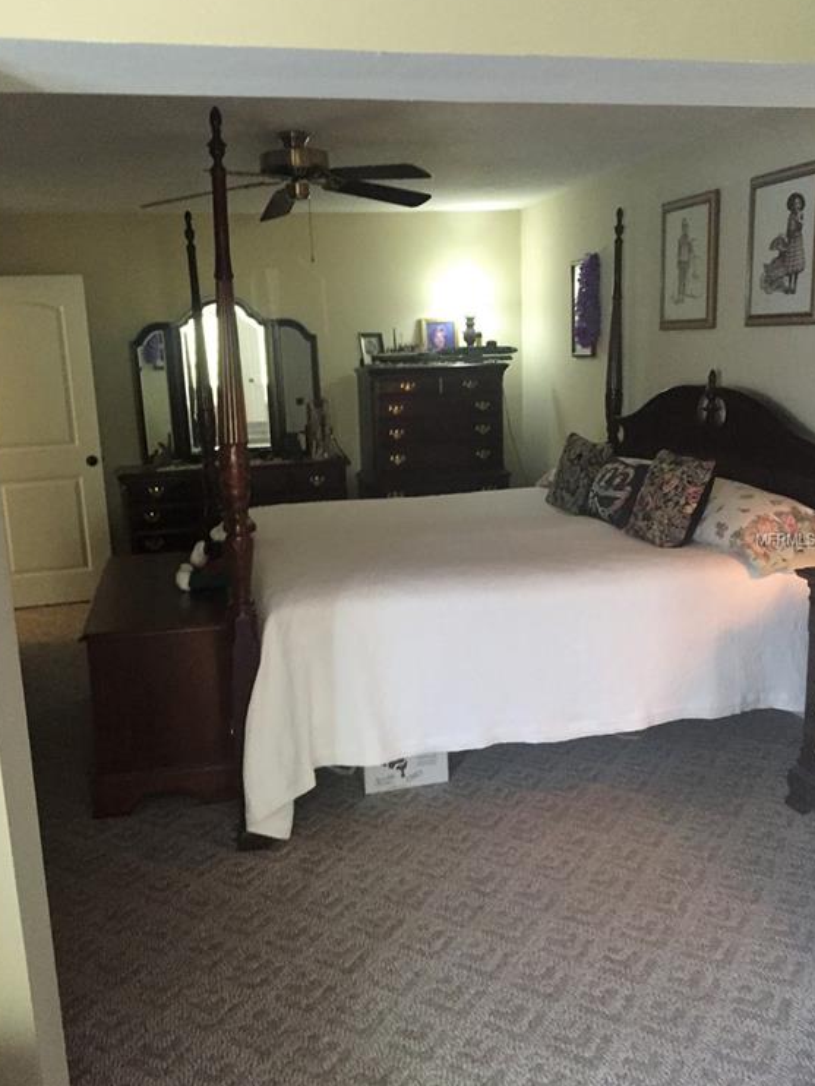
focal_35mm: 30
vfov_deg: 59.9
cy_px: 540
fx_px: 941
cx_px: 401
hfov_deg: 46.8
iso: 250
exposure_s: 1/30
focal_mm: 4.15
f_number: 2.2
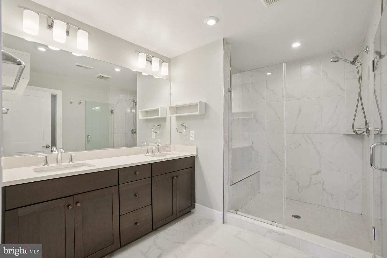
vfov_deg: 77.3
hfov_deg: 100.4
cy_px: 129
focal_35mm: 15
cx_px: 194
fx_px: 161
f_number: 7.1
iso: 100
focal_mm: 10
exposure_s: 1/13
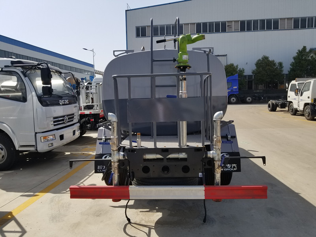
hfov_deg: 67.3
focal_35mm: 26
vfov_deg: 53.1
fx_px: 237
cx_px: 158
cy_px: 118
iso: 50
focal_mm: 4.25
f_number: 1.7
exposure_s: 1/3048
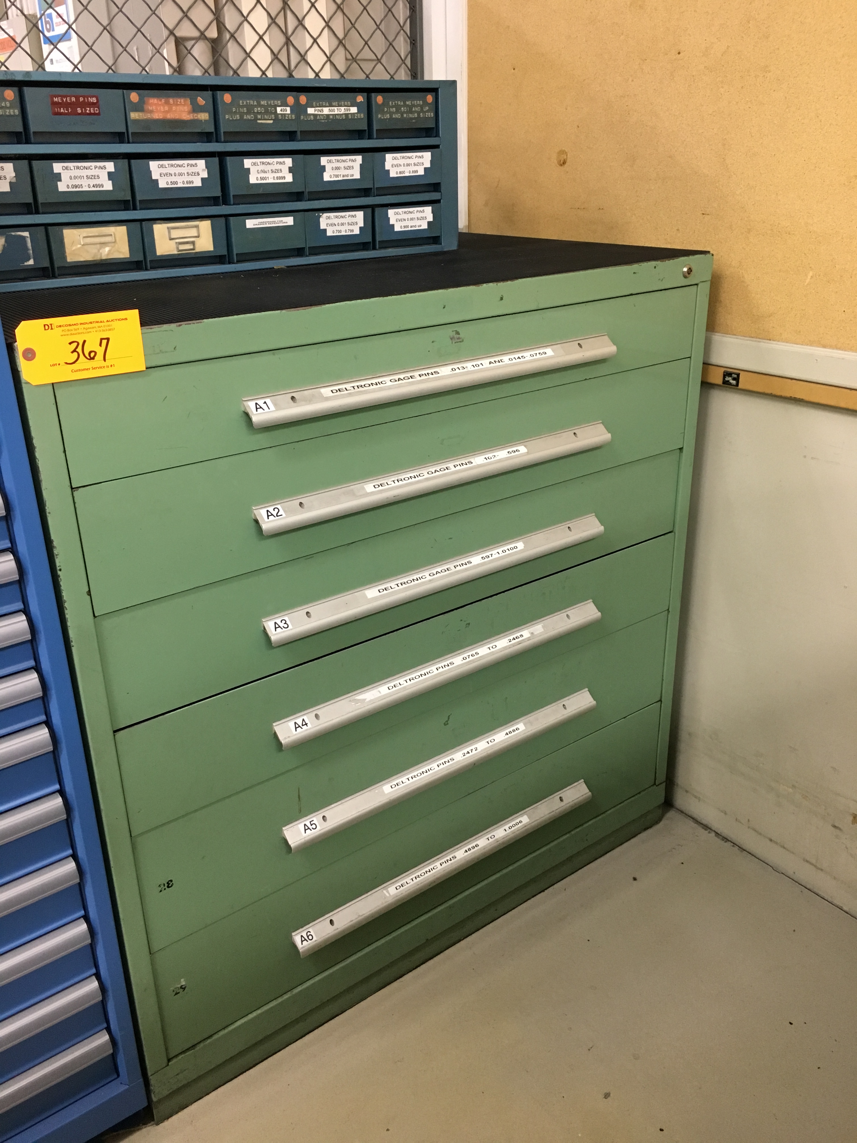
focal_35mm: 29
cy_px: 572
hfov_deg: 48.2
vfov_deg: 61.7
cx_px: 428
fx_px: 957
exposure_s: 1/30
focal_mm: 4.15
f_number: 2.2
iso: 125
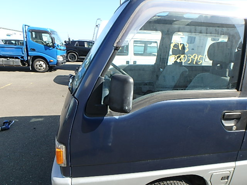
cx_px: 124
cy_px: 92
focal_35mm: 21
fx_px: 150
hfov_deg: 79.0
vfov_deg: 63.4
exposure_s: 1/400
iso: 125
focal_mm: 3.7
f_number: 3.5
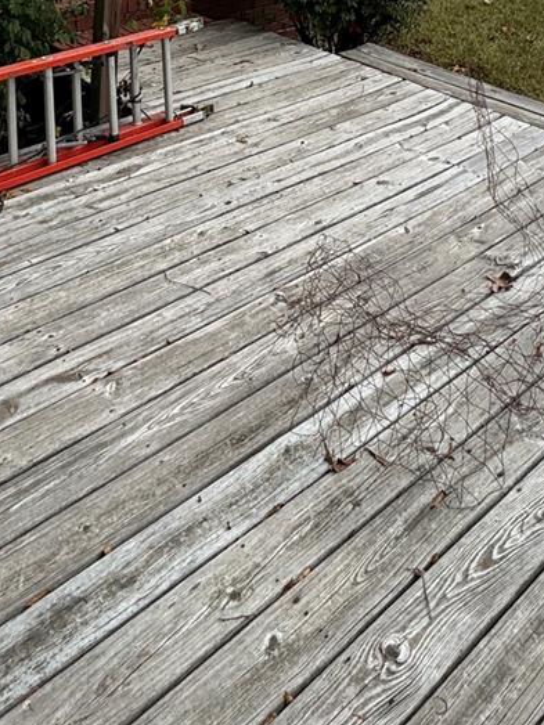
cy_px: -199
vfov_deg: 34.0
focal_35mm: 41
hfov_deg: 35.0
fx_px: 859
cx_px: 209
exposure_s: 1/1536
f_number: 2.2
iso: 50
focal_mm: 2.22
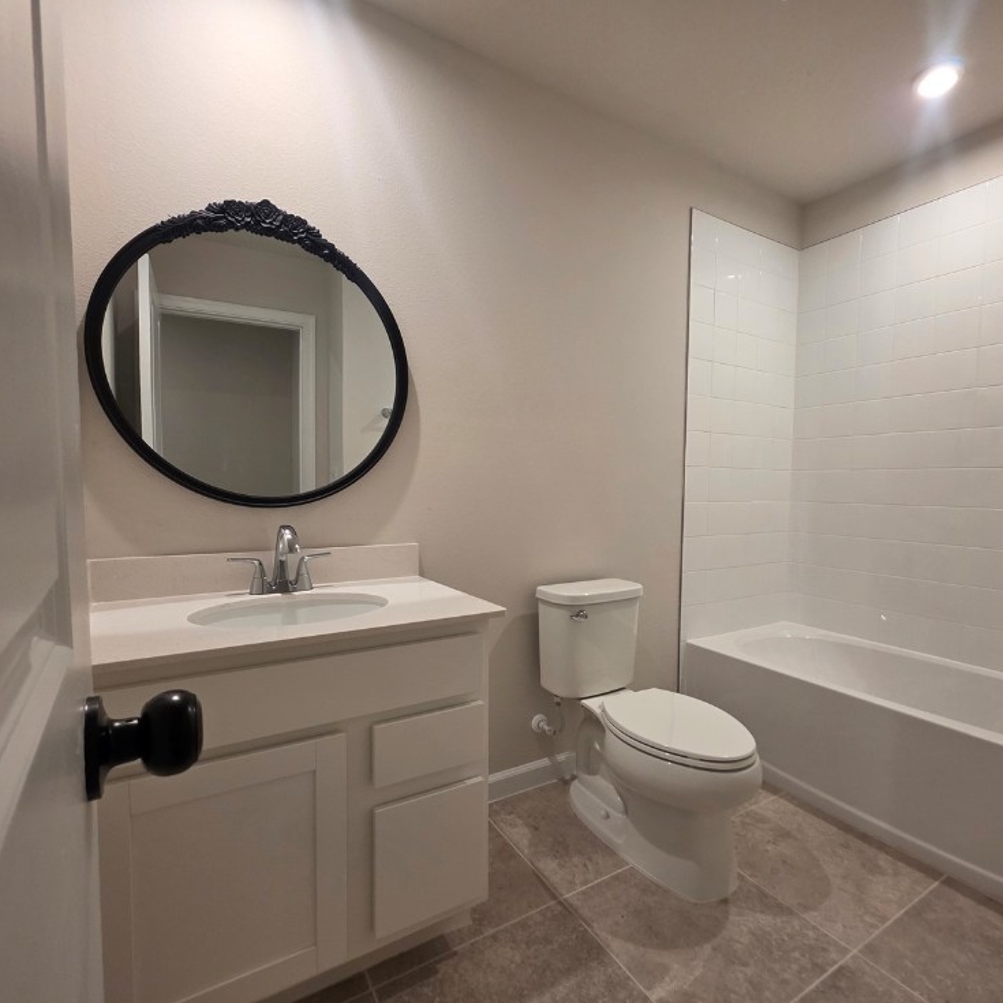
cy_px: 512
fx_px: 525
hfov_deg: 87.3
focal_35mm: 16
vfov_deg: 87.4
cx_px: 538
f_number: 1.9
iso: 200
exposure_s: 1/120
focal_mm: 2.2
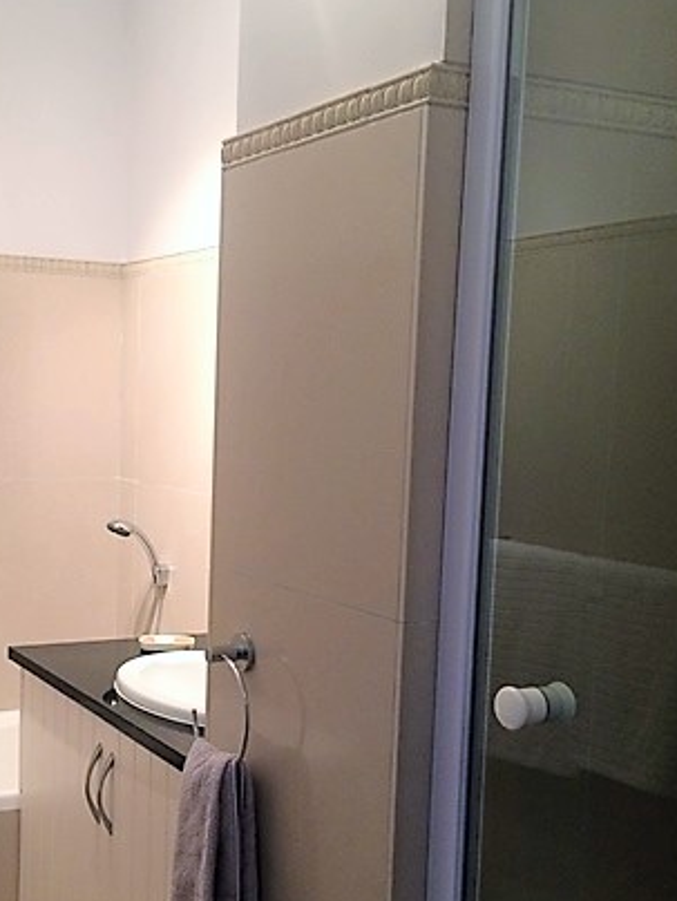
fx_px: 1198
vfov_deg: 41.1
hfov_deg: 31.0
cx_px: 163
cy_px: 530
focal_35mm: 46
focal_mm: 4.15
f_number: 2.2
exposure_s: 1/33
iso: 125
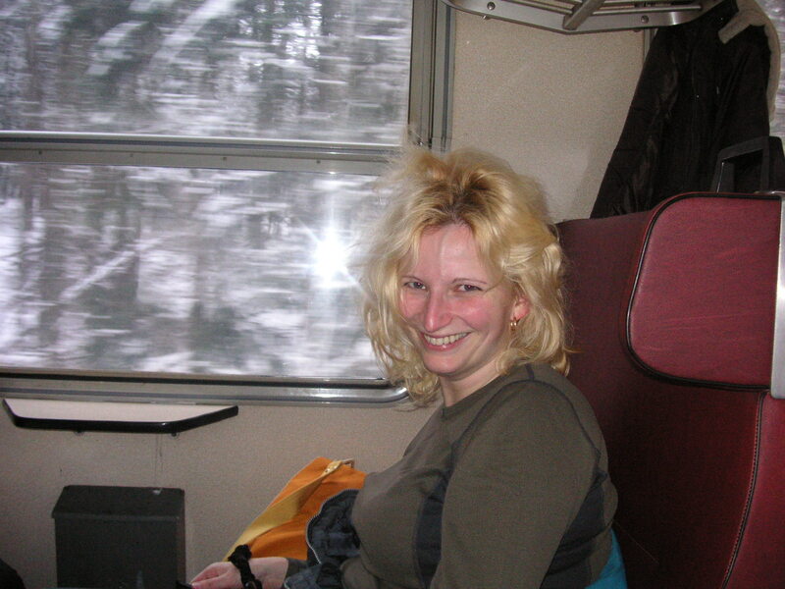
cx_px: 392
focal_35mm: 37
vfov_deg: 38.7
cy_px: 294
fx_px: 839
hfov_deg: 50.1
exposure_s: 1/45
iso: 160
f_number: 2.8
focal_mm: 6.1
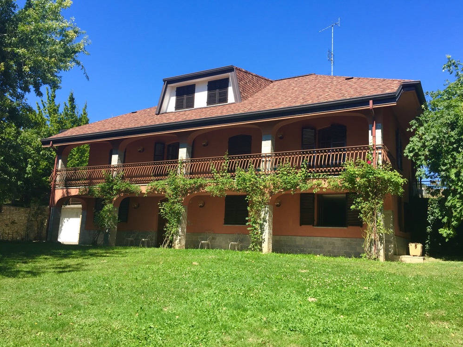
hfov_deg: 60.0
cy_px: 176
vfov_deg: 46.8
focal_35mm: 30
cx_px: 234
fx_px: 401
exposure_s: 1/879
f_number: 2.2
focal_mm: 4.15
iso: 32
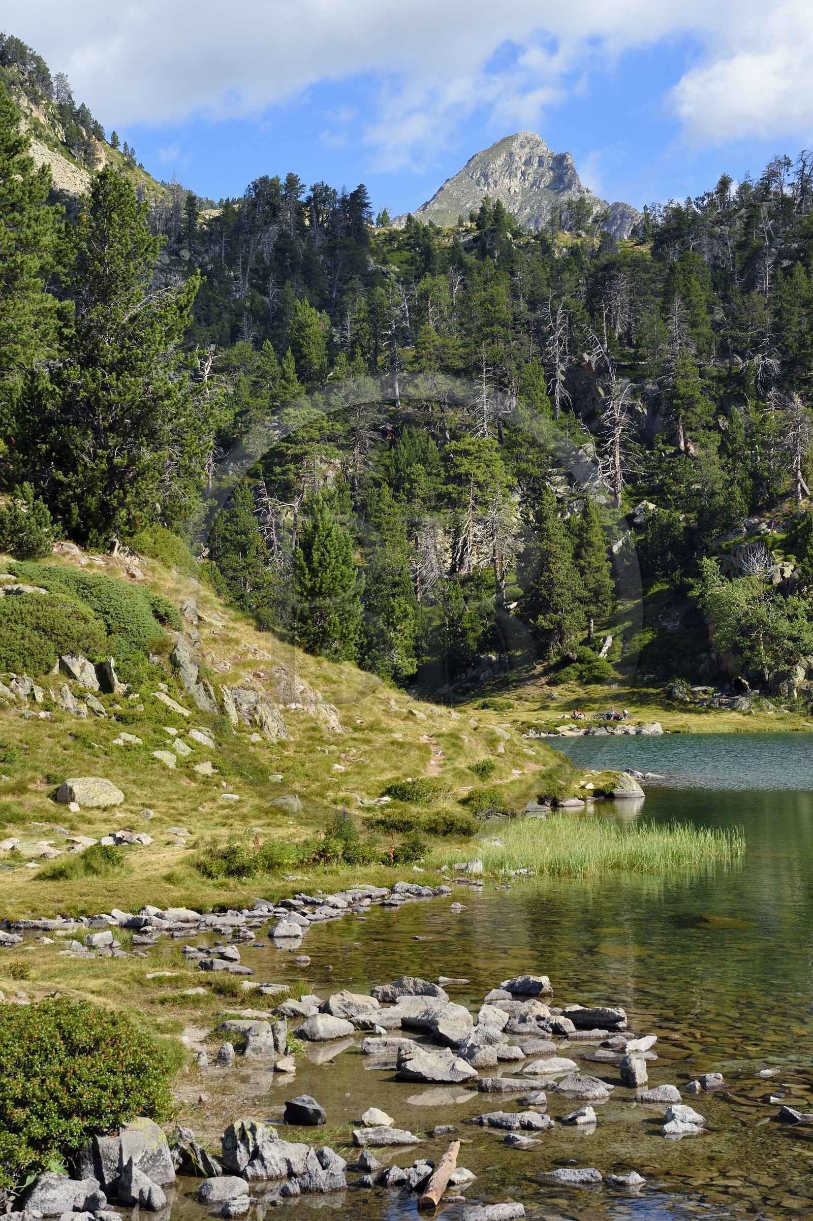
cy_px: 610
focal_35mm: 70
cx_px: 406
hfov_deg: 19.4
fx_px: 2374
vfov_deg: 28.9
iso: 200
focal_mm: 70
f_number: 13
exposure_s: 1/200
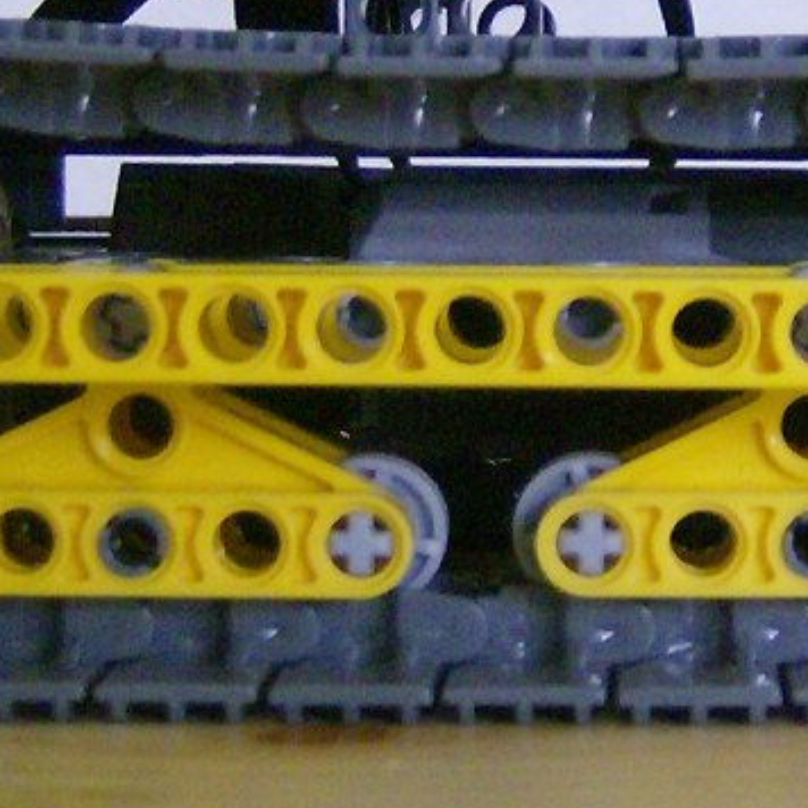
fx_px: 3776
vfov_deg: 12.2
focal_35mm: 143
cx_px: 781
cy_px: 132
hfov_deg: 12.1
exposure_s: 1/20.2
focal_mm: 6
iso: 200
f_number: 2.8
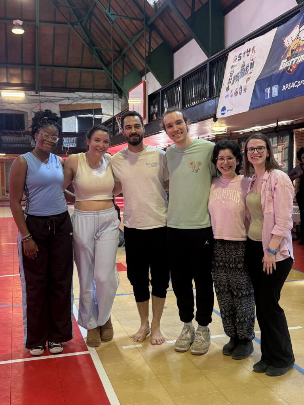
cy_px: 202
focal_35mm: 24
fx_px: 281
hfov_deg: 56.8
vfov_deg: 71.6
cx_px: 152
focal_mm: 6.76
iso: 250
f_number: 1.78
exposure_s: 1/60
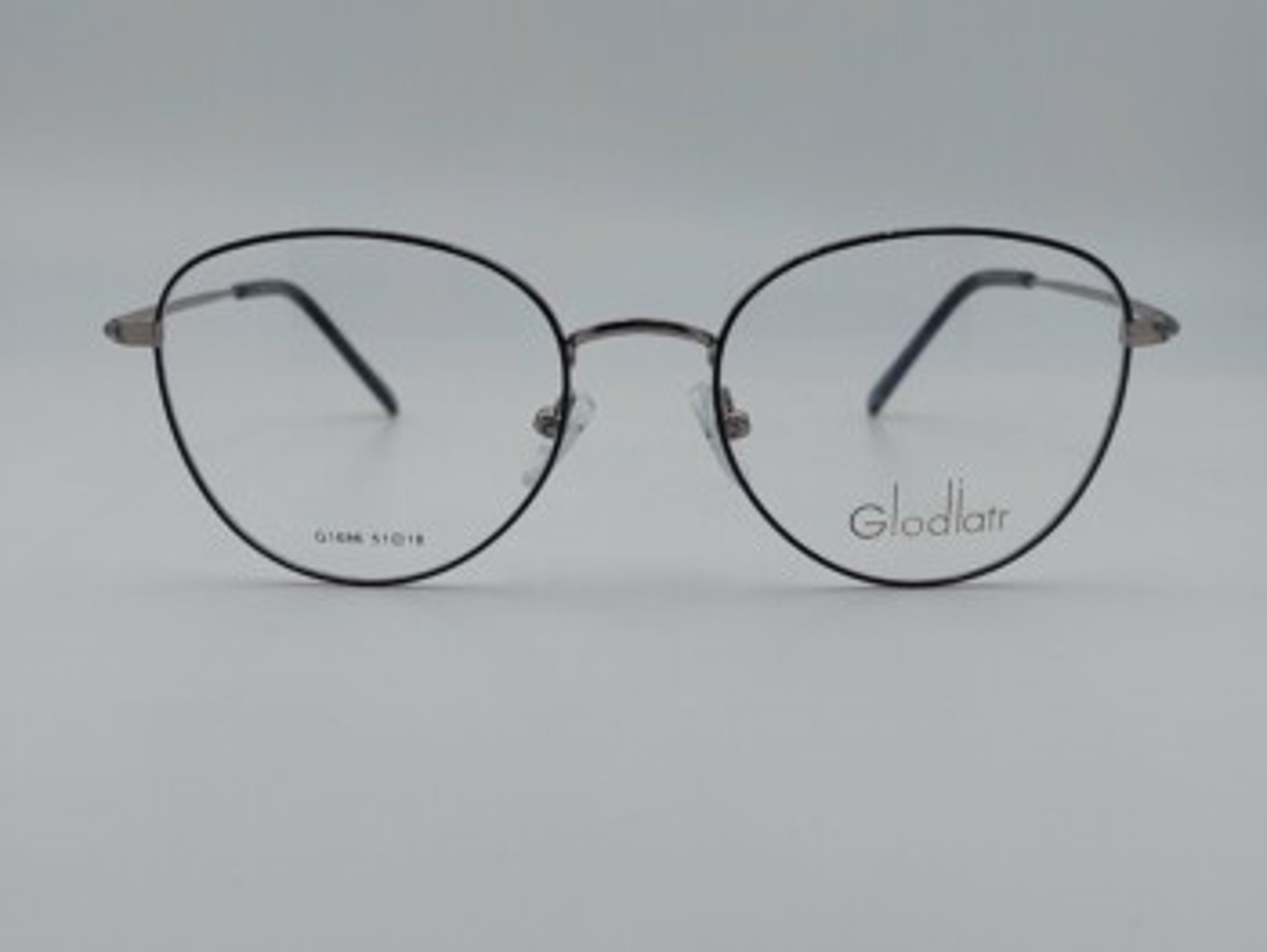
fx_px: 916
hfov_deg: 69.4
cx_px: 634
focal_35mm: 25
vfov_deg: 54.9
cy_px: 476
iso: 40
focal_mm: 5.23
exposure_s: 1/1836
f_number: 1.8
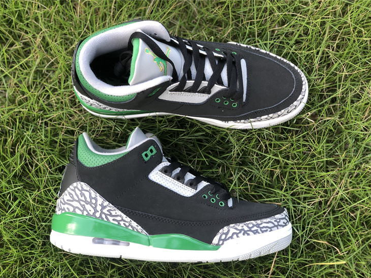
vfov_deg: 27.5
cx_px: 188
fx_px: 568
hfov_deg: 36.2
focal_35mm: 53
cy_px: 141
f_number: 2.4
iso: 16
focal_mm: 6
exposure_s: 1/60
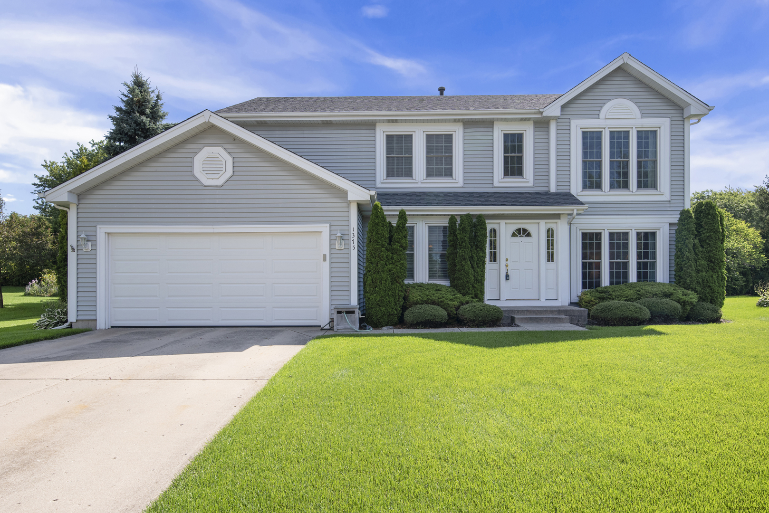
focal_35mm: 21
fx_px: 449
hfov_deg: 81.2
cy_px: 256
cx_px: 384
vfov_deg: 59.5
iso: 400
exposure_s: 1/640
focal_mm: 21
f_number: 8
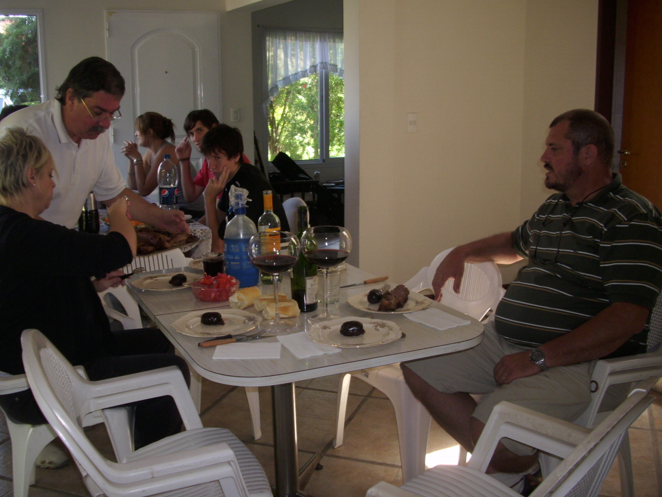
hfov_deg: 53.9
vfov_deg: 41.8
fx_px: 650
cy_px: 246
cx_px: 308
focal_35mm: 34
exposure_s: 1/30
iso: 50
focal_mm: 6.2
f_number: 2.8
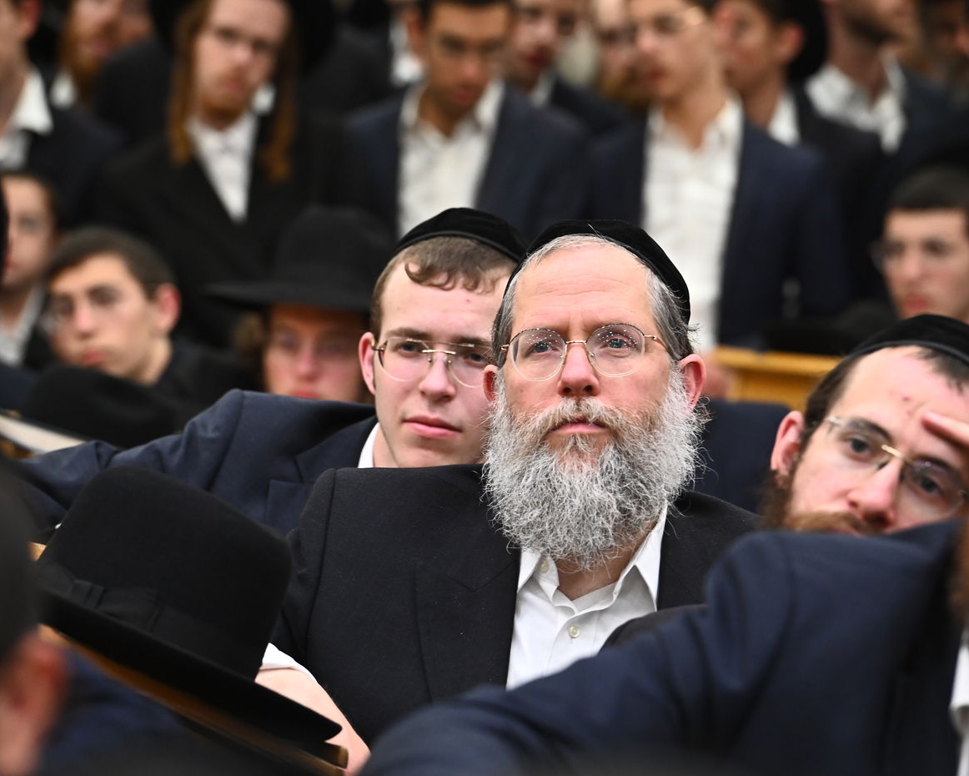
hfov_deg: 8.5
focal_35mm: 226
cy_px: 388
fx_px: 6482
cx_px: 469
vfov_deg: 6.8
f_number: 6.3
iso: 3200
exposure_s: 1/200
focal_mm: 200
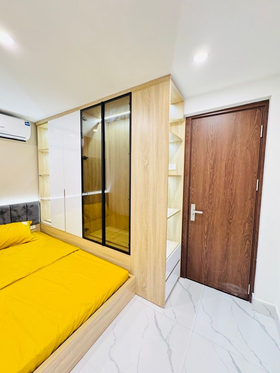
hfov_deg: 85.7
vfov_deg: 102.1
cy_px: 186
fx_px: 151
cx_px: 140
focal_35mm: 14
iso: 320
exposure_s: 1/50
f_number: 2.2
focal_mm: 2.22
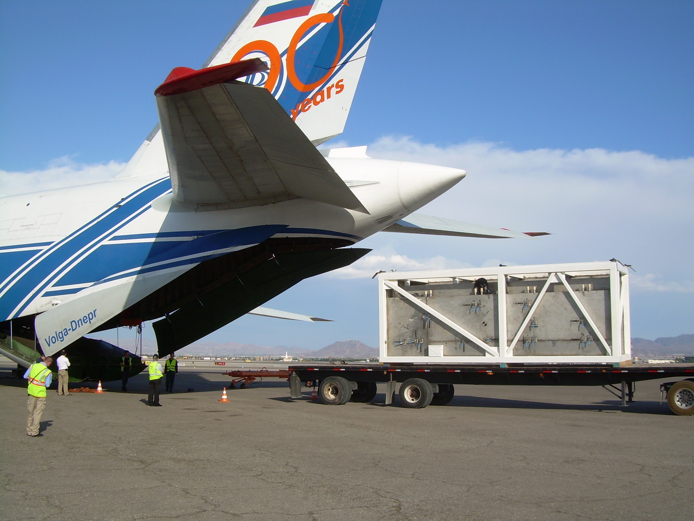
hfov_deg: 49.0
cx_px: 347
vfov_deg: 37.7
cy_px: 260
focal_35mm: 38
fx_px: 762
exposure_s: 1/500
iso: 50
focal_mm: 6.3
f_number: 4.6
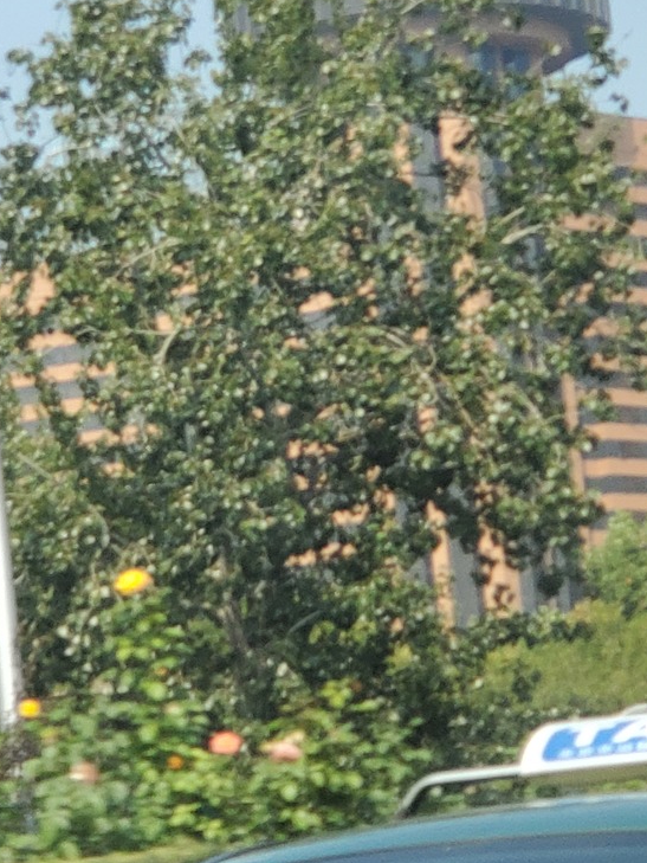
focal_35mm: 77
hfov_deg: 19.1
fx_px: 1918
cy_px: 340
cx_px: 329
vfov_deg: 25.3
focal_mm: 6
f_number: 2.4
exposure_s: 1/350
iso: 50
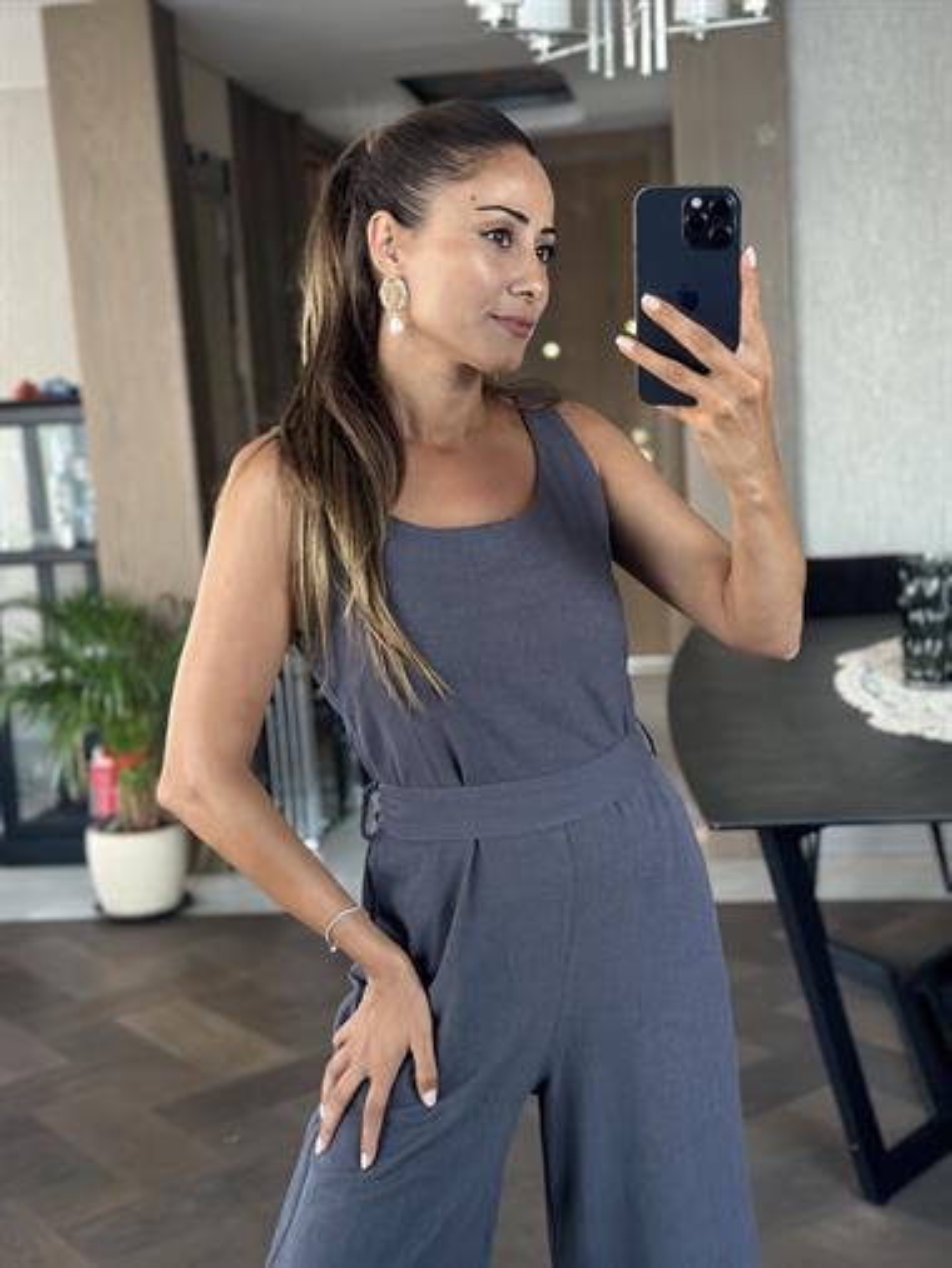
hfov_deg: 30.3
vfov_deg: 39.6
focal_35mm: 48
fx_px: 1759
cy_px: 634
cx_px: 476
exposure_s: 1/60
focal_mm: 6.86
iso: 400
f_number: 1.78
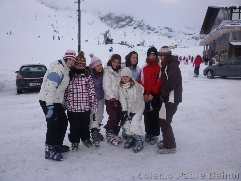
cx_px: 120
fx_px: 202
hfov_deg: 61.7
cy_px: 90
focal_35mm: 29
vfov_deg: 48.2
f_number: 3.3
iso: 80
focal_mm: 5.2
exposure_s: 1/320
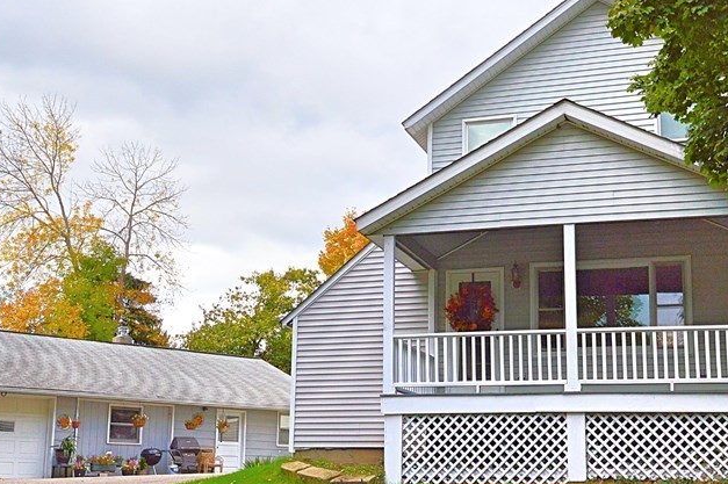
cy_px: 317
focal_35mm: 52
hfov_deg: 38.2
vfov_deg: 25.8
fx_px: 1051
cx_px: 395
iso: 400
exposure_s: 1/320
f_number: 10
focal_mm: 20
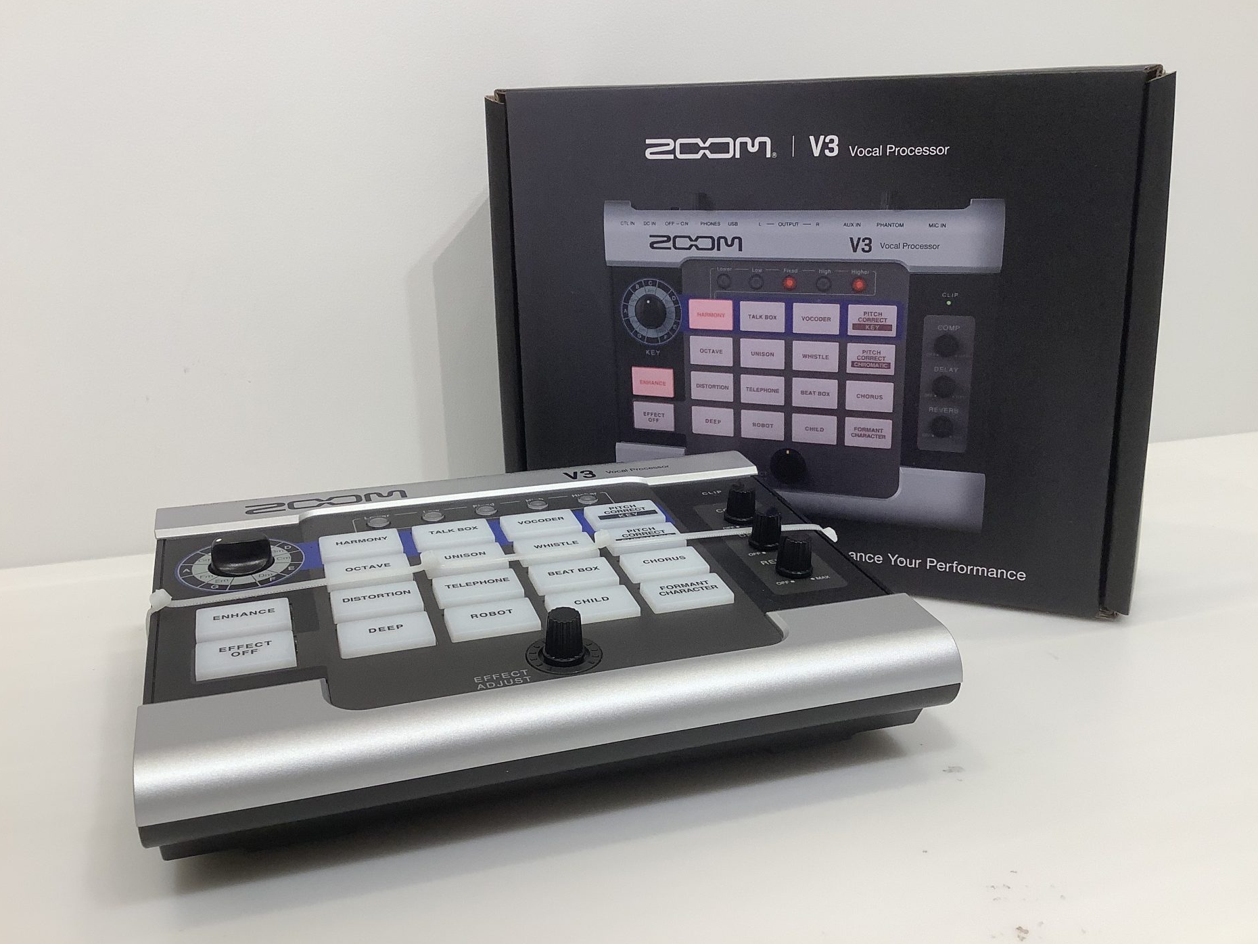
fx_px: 1163
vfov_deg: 44.2
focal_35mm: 32
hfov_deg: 56.8
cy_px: 459
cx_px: 635
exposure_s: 1/120
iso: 50
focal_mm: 3.3
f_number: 2.4
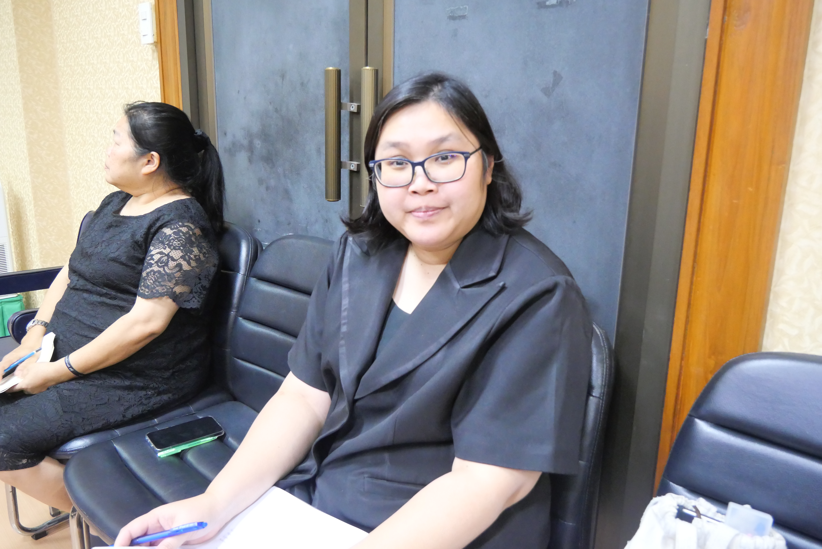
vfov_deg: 45.0
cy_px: 274
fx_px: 663
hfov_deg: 63.6
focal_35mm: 29
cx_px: 411
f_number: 4
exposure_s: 1/13
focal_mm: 14
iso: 3200
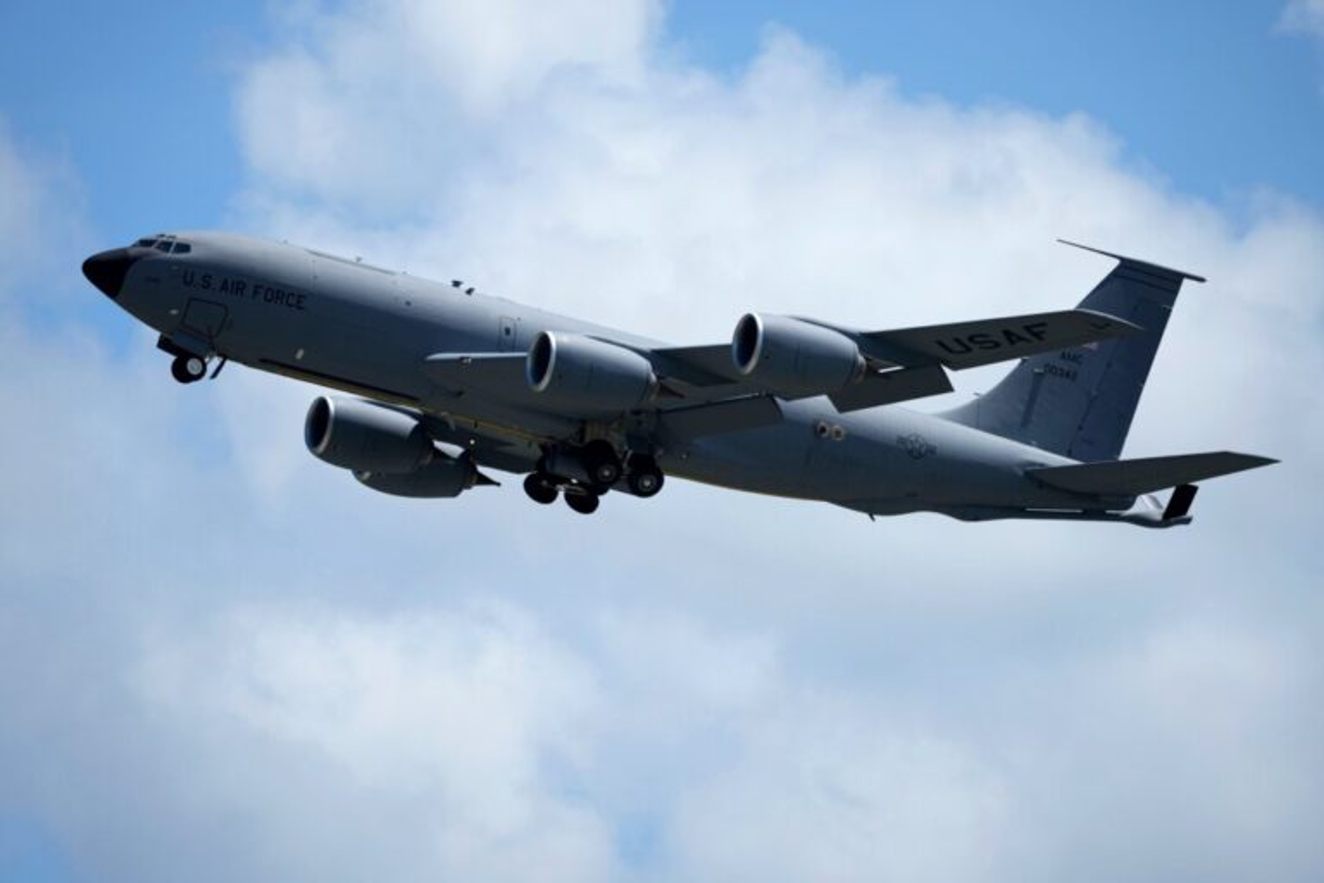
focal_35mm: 400
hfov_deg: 5.2
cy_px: 442
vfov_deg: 3.4
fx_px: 14710
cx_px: 662
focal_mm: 400
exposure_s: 1/4000
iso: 100
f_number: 2.8
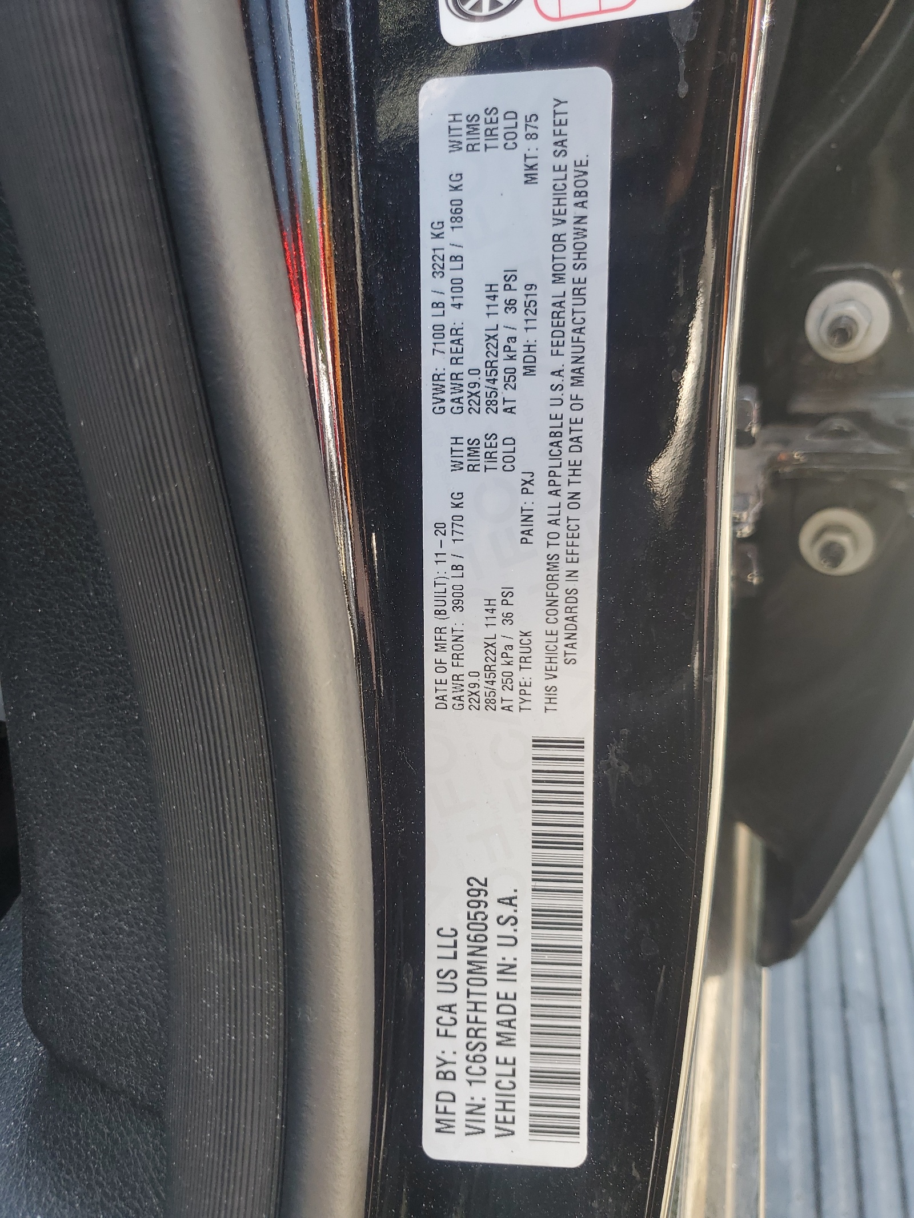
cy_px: 609
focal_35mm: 26
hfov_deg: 53.1
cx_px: 457
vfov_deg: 67.3
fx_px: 915
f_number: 1.5
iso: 52
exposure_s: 1/120
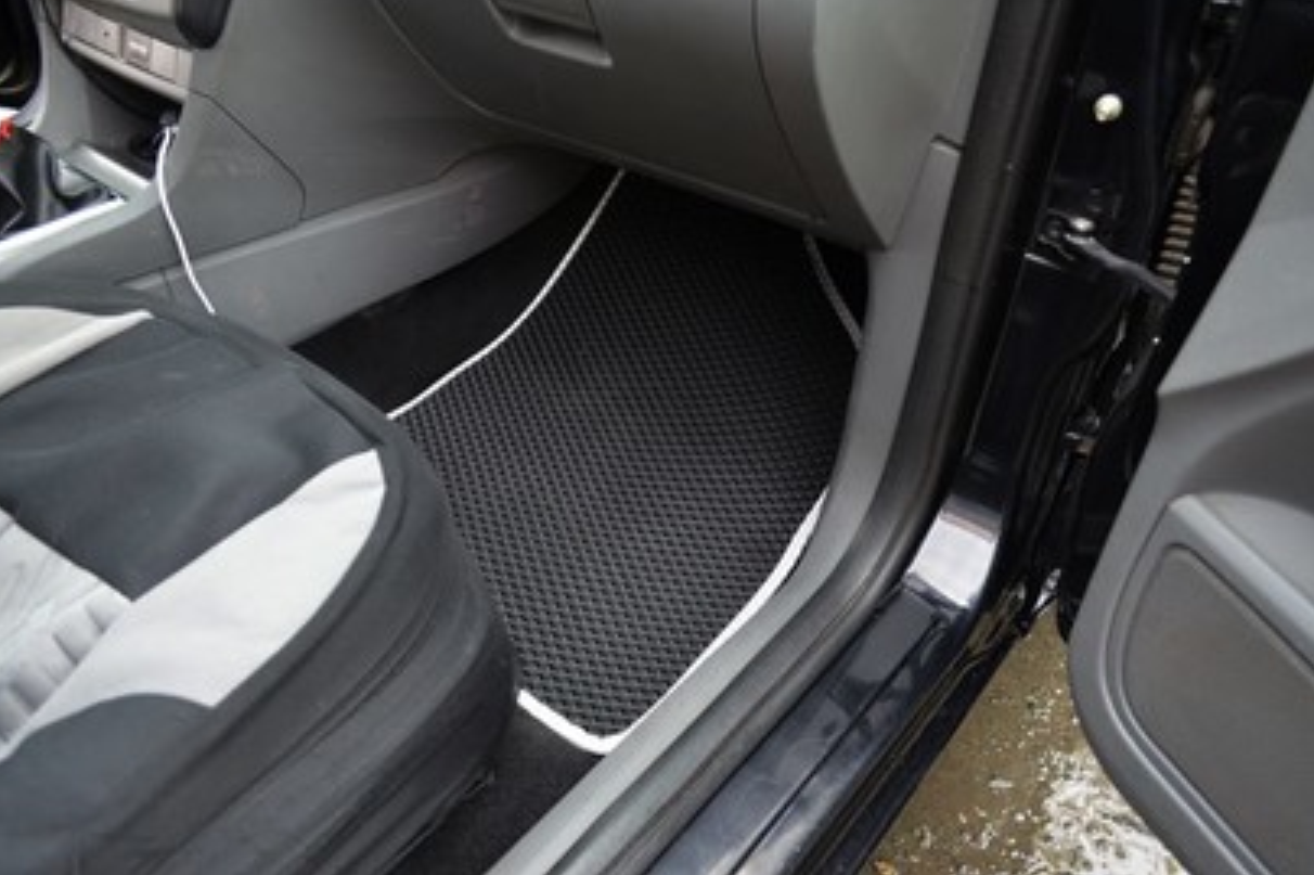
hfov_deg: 65.5
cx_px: 650
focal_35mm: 28
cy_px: 426
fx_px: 1022
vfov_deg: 46.4
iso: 640
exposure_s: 1/60
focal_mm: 18
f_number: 4
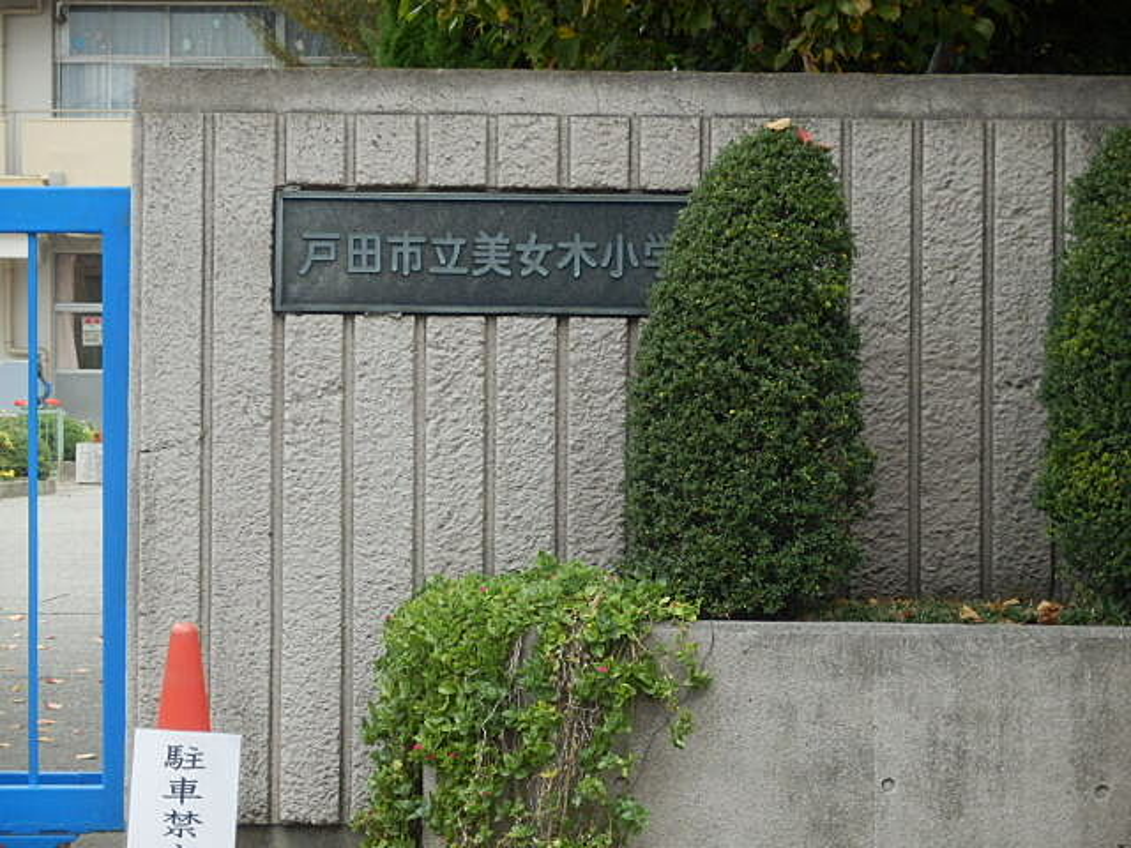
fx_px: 5914
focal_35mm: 181
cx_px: 566
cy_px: 424
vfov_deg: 8.2
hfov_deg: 10.9
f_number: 5.9
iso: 320
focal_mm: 32
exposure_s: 1/200
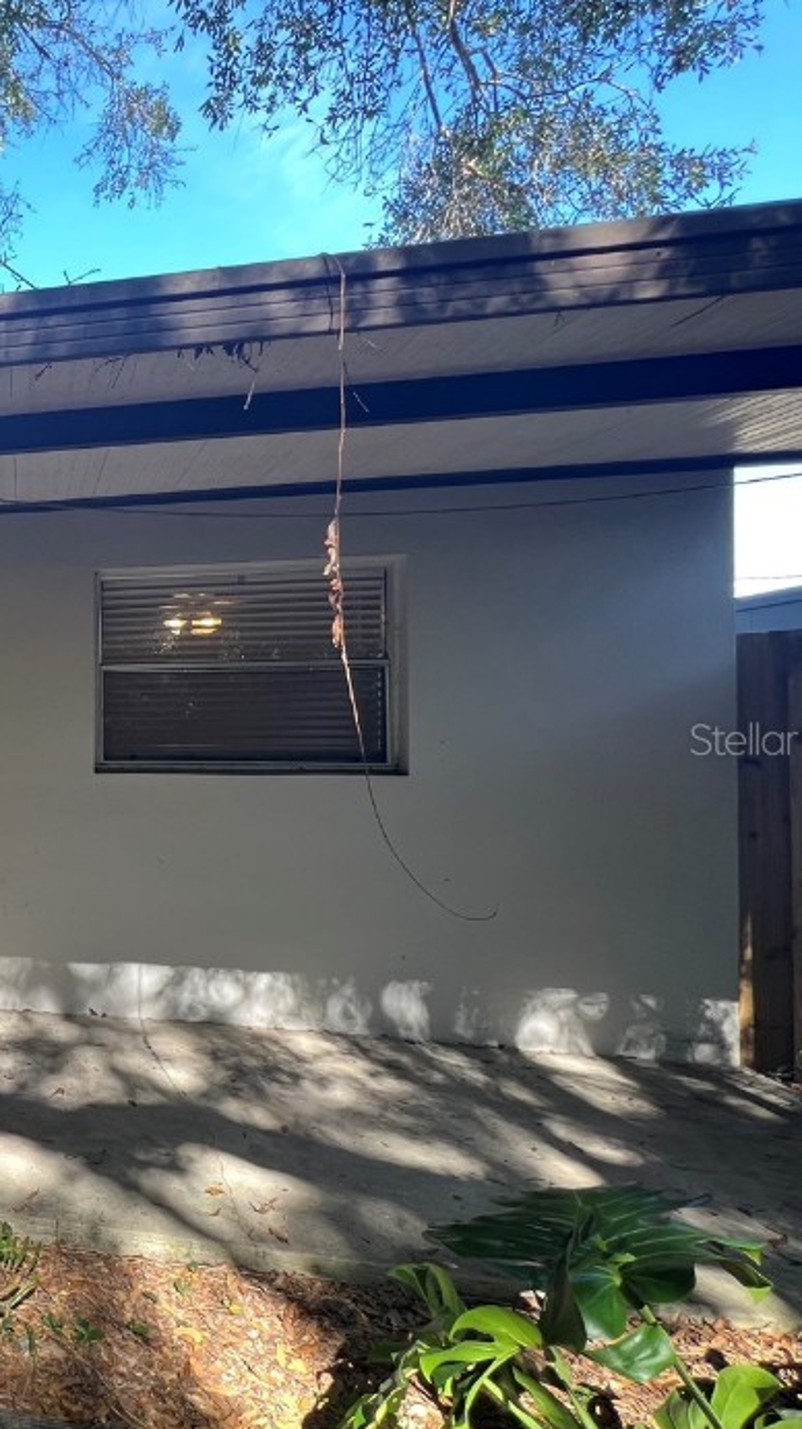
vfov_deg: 83.8
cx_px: -174
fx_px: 795
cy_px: 738
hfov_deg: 38.5
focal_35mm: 21
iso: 50
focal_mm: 1.57
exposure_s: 1/99
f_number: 1.8
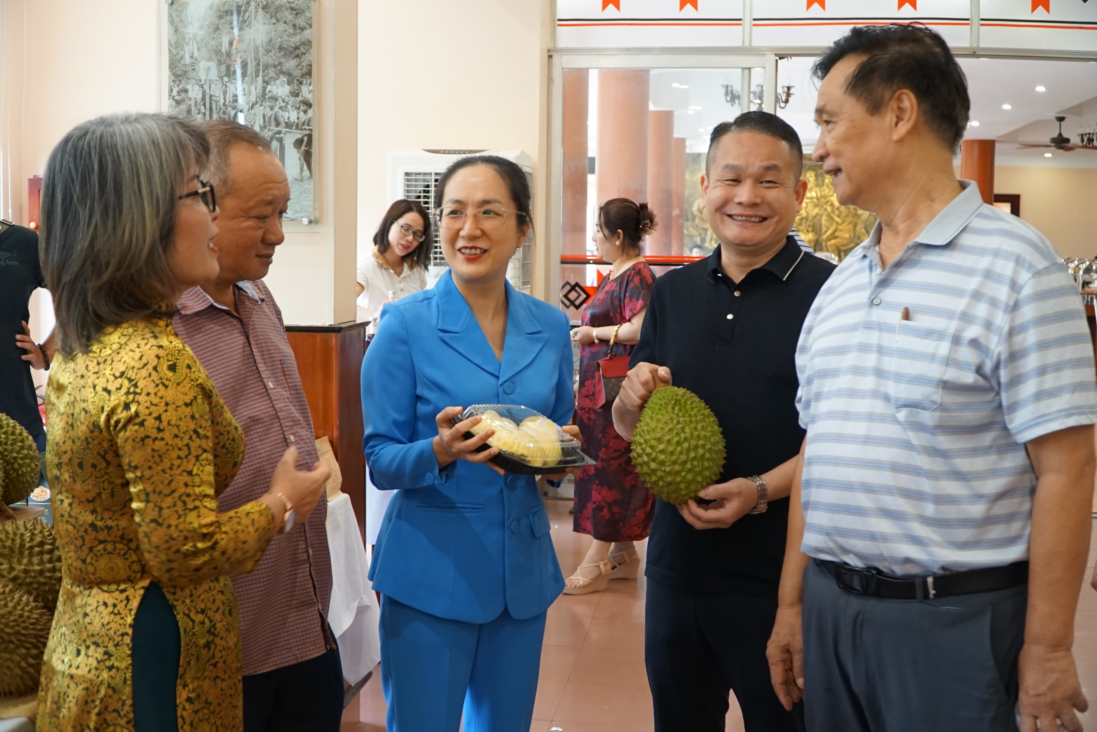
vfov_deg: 31.9
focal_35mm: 42
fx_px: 1280
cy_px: 366
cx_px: 548
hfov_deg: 46.4
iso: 1000
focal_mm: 28
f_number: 4
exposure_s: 1/60
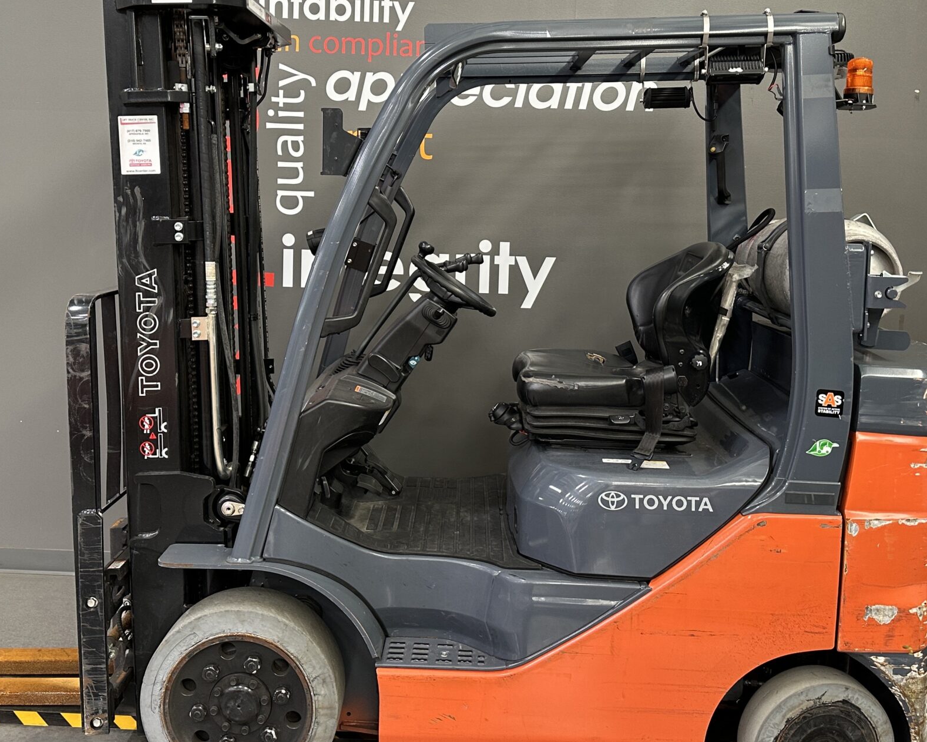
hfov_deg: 47.9
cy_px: 279
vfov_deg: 38.9
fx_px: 1043
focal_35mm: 38
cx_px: 447
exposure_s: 1/60
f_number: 1.78
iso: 160
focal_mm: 6.86
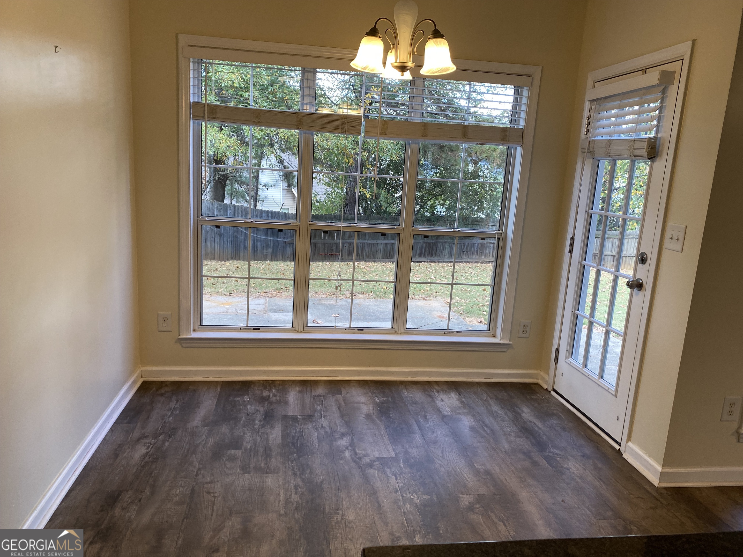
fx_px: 558
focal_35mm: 26
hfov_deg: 67.3
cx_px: 372
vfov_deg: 53.1
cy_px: 278
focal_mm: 4.25
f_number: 1.8
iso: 80
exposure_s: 1/120
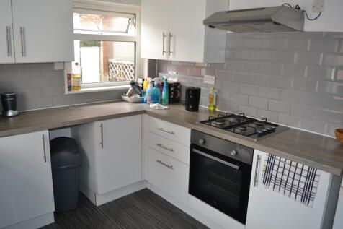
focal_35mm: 27
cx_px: 172
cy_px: 114
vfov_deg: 47.9
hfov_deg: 67.4
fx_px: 257
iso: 280
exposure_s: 1/125
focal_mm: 18
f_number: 4
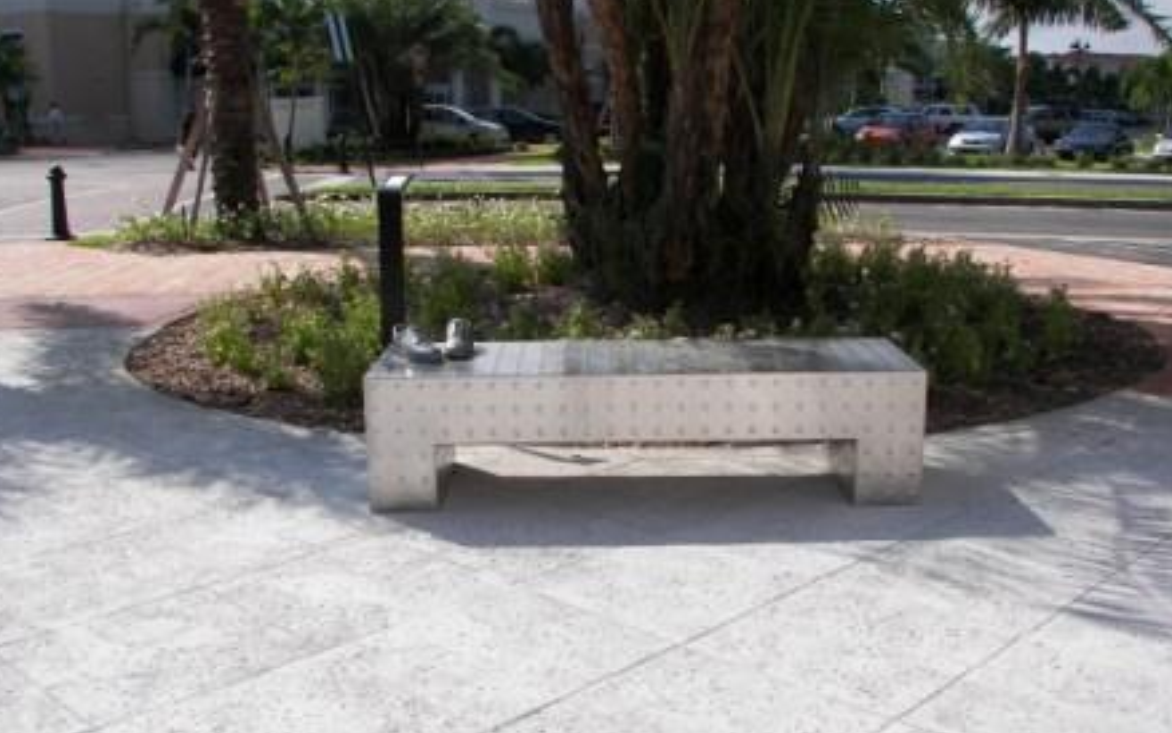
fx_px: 1246
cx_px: 581
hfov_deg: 50.4
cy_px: 391
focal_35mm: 39
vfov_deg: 32.8
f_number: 4
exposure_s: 1/800
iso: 50
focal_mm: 6
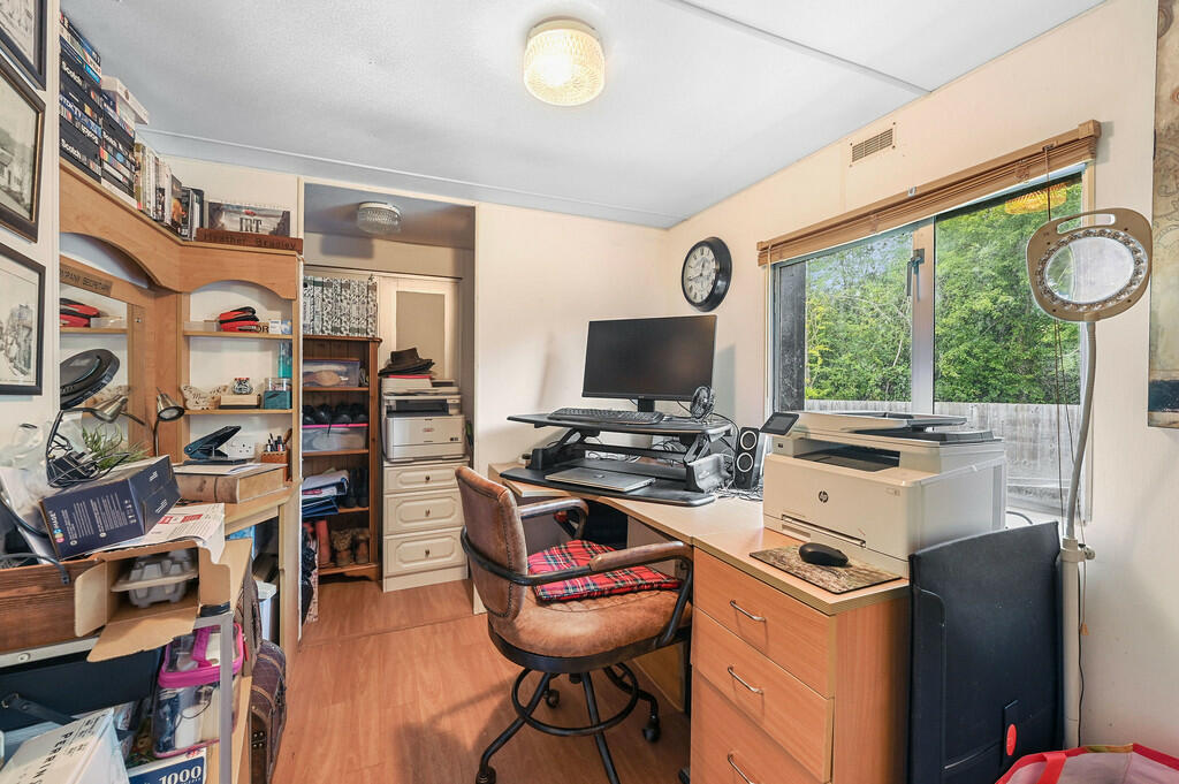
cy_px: 392
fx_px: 458
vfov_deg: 81.1
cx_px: 590
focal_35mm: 14
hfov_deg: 104.3
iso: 400
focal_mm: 14
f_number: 8
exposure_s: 1.6
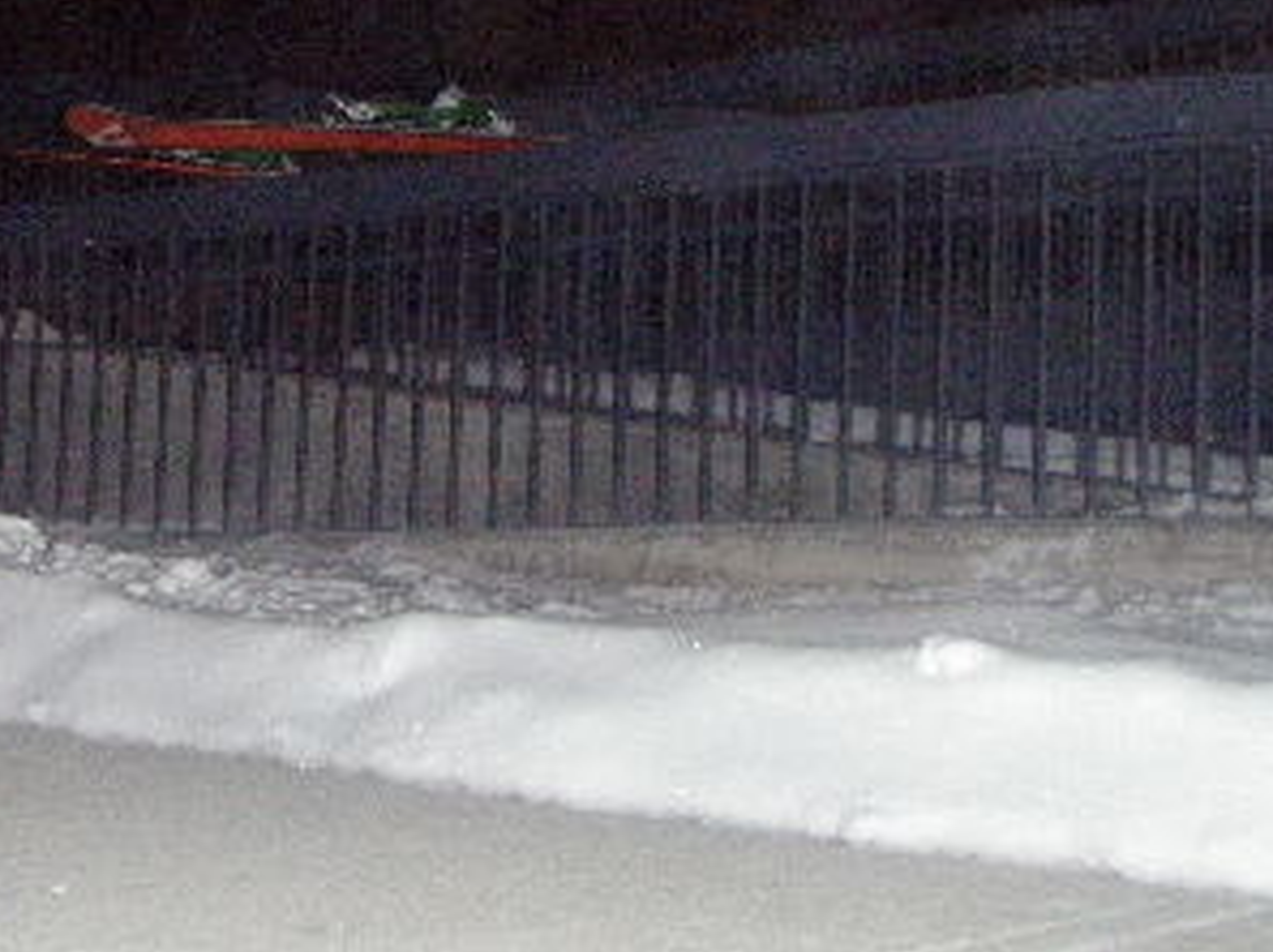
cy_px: 167
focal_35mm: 82
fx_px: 3012
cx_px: 429
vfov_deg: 17.8
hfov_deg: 23.8
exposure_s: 1/30
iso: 640
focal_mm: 6.7
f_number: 3.5
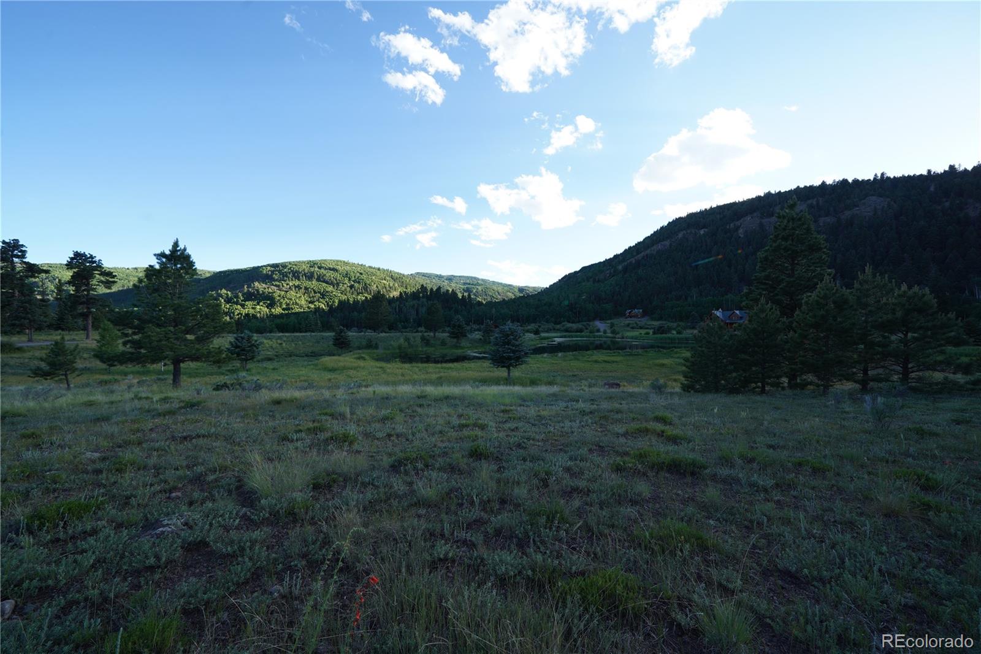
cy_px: 327
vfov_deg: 90.0
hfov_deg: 112.6
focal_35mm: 12
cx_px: 490
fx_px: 327
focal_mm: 12
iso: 200
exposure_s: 1/100
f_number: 8
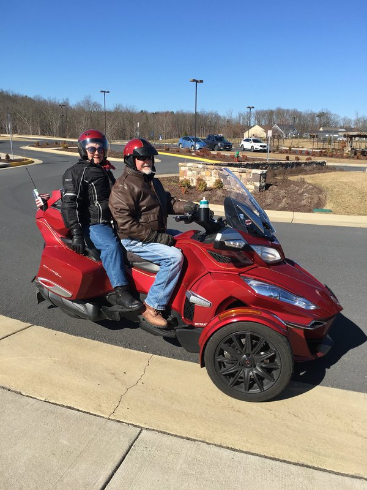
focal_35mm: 29
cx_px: 184
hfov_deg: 48.2
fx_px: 410
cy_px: 245
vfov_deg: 61.7
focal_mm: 4.15
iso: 25
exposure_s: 1/1304
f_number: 2.2
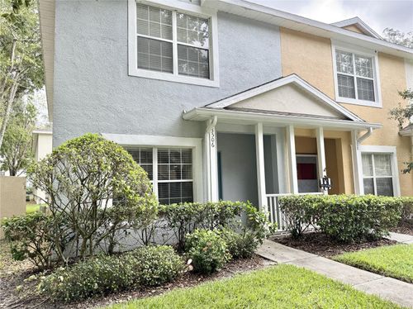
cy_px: 154
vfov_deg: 56.7
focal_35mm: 24
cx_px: 206
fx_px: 286
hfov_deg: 71.6
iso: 100
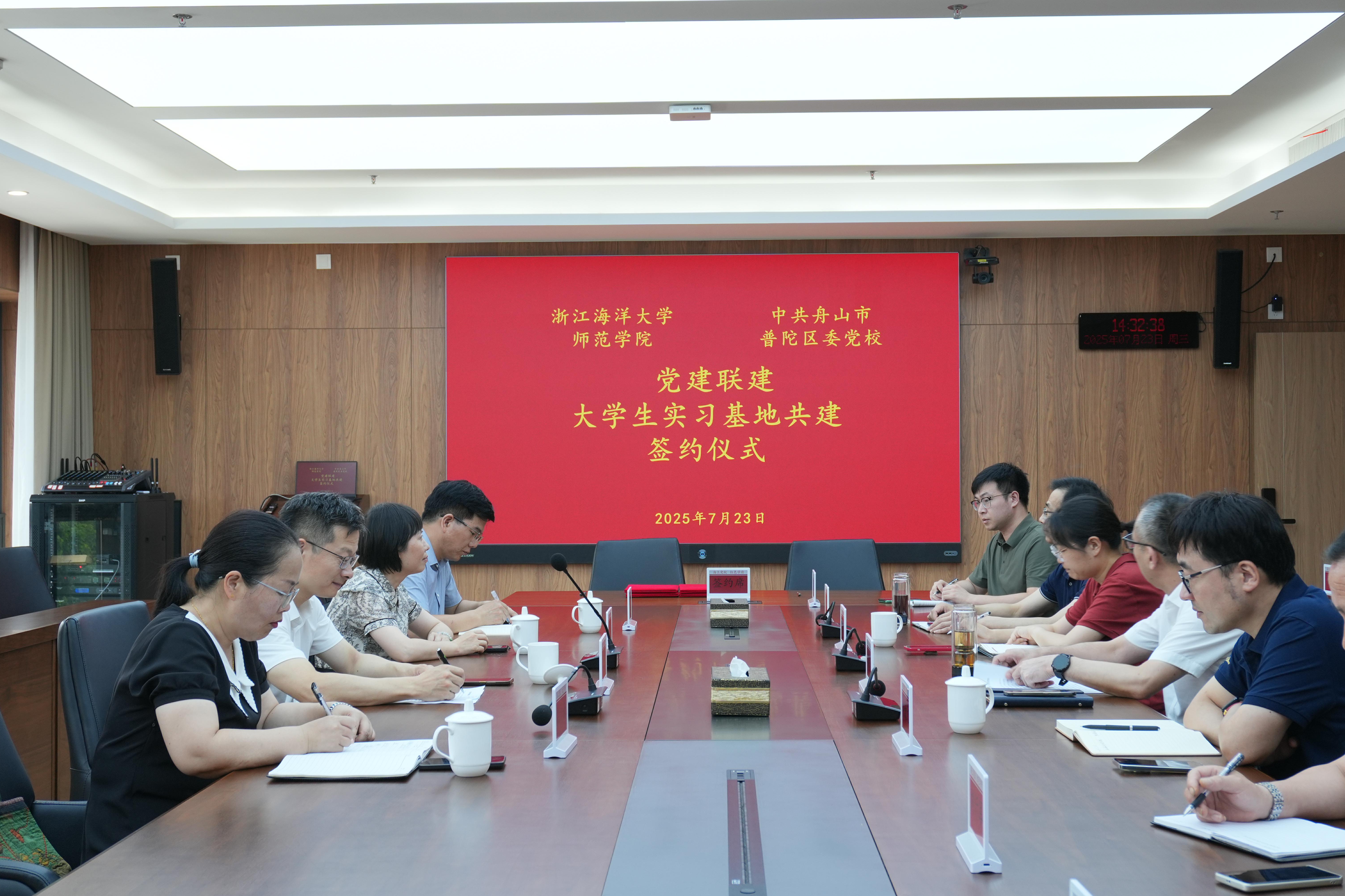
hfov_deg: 44.0
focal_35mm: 45
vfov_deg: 30.2
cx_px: 661
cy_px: 451
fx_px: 1663
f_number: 6.3
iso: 320
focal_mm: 29
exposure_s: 1/50
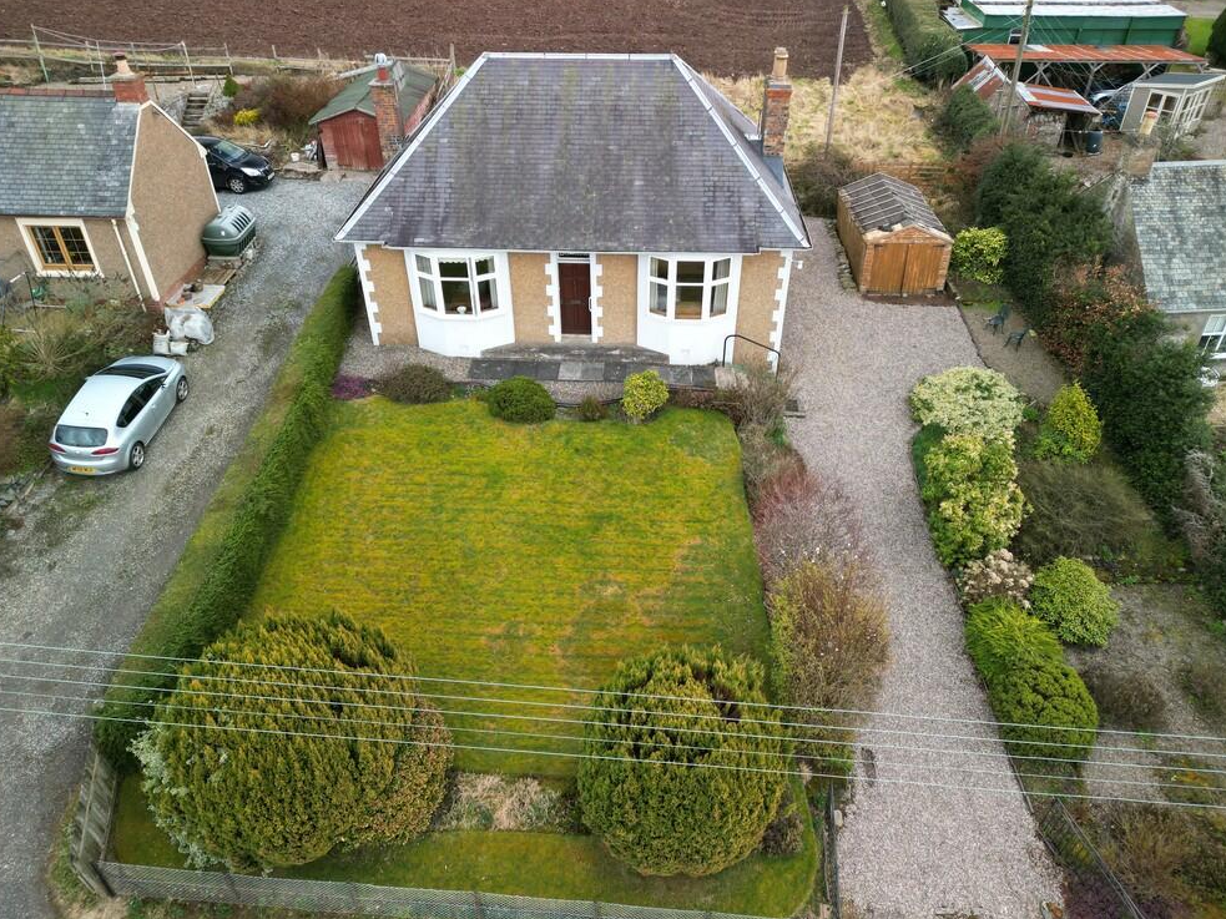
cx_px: 624
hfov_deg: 69.4
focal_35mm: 25
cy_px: 464
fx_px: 885
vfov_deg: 54.9
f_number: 1.7
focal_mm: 6.72
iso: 110
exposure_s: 1/200
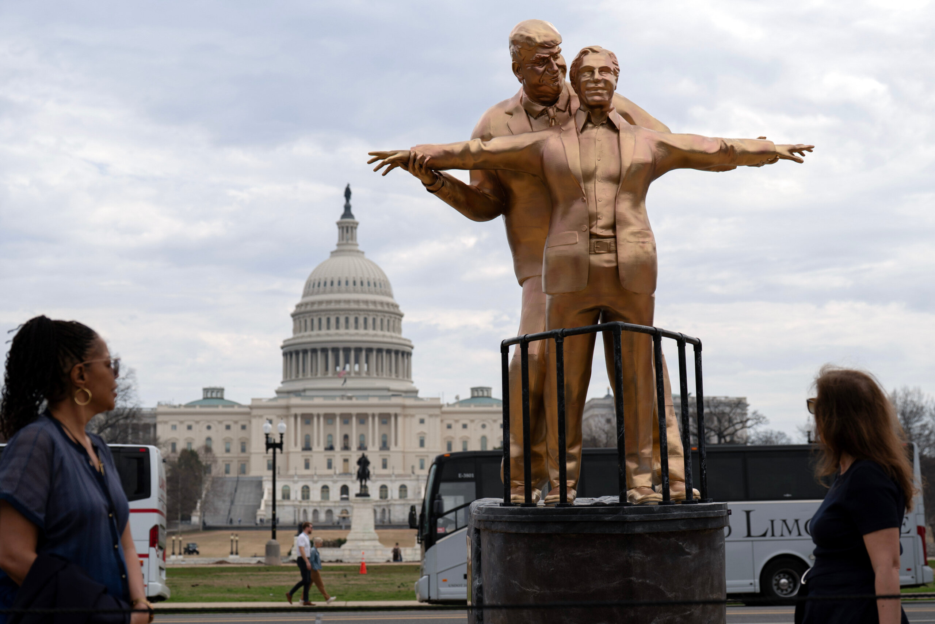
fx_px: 1818
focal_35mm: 70
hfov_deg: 28.8
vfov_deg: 19.5
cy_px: 312
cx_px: 468
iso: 100
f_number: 5
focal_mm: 70
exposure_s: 1/800
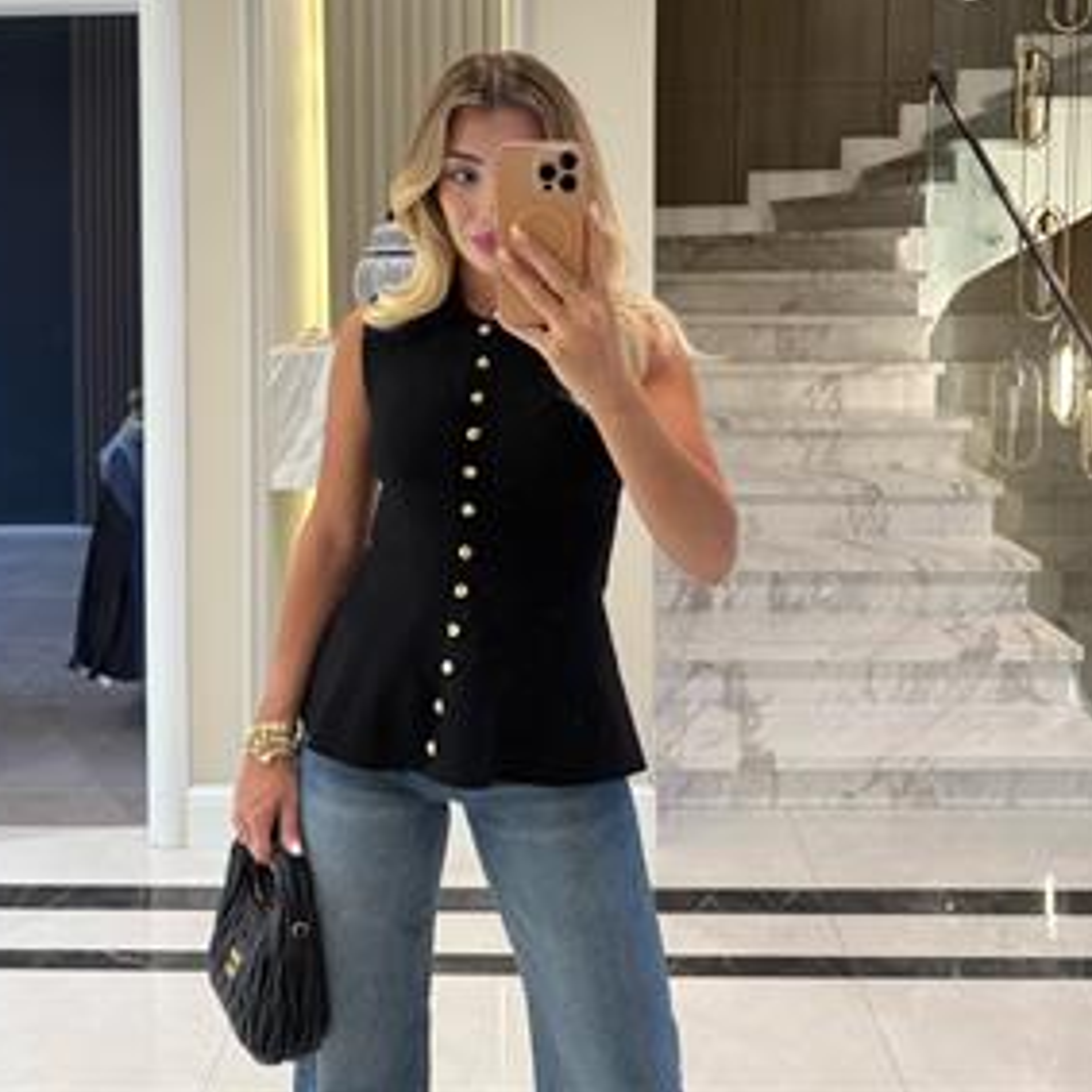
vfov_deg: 52.5
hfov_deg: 54.0
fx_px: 1071
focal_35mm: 30
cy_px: 324
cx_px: 525
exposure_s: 1/50
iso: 160
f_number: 1.78
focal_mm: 6.76
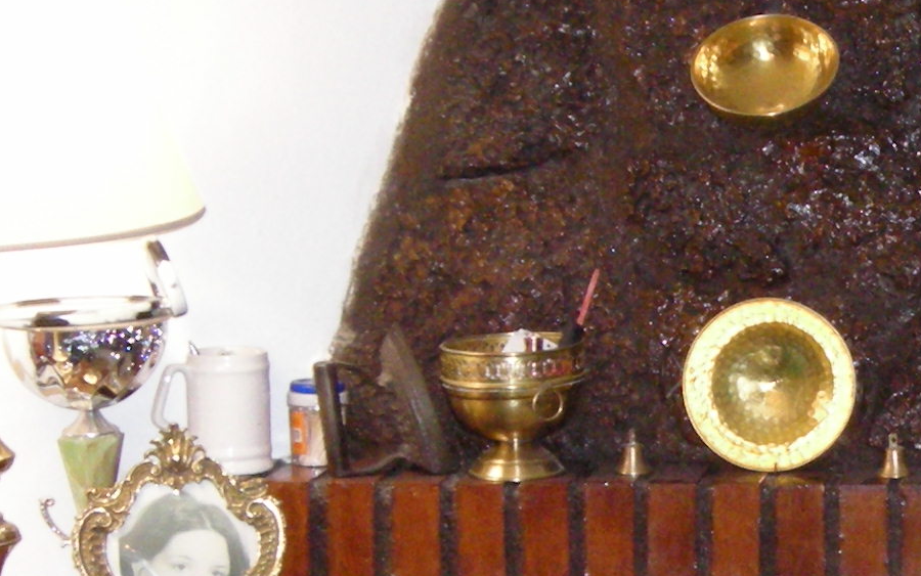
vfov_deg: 10.4
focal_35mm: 126
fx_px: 3163
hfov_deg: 15.6
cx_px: 1276
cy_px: 407
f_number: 3.2
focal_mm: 6.3
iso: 302
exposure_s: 1/60
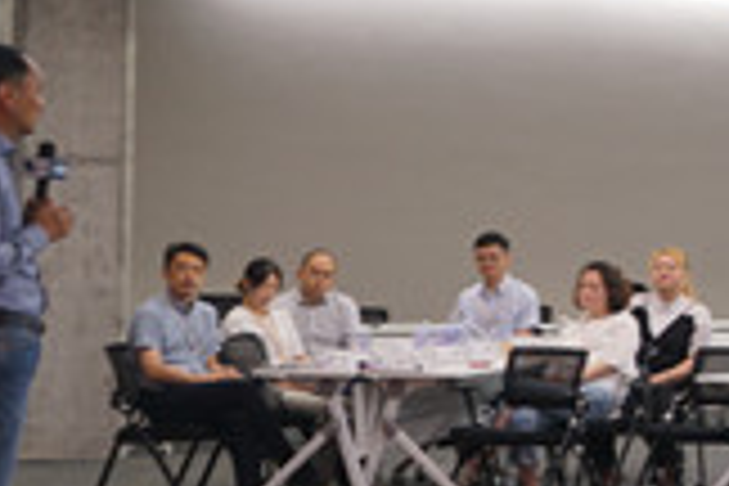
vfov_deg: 12.2
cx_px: 1287
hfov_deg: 15.8
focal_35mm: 112
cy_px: 315
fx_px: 2268
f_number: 3.5
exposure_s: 1/25
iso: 160
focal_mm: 29
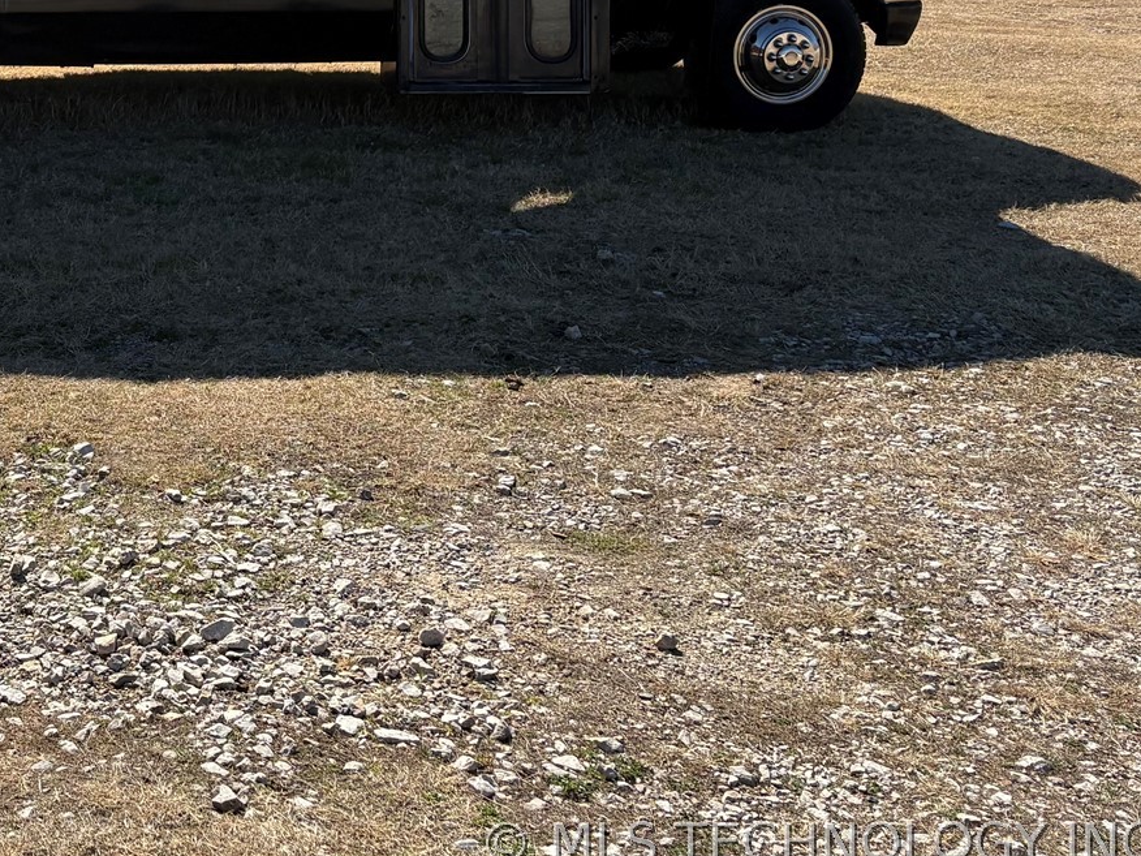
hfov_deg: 31.8
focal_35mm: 57
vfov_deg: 24.2
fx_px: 1879
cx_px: 73
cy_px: -52
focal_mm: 5.96
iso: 50
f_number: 1.6
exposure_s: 1/3831
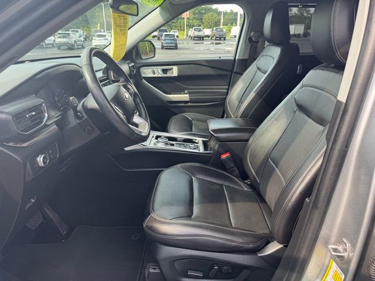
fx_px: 260
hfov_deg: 71.6
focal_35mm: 24
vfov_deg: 56.8
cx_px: 188
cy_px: 140
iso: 64
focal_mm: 6.76
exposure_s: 1/121
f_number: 1.78
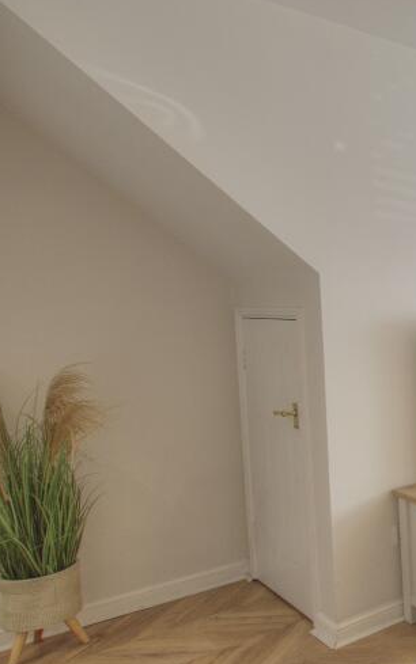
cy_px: 339
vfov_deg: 59.6
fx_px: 580
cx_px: 674
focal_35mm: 32
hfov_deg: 25.3
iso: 400
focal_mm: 10
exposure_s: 1/25
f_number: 8
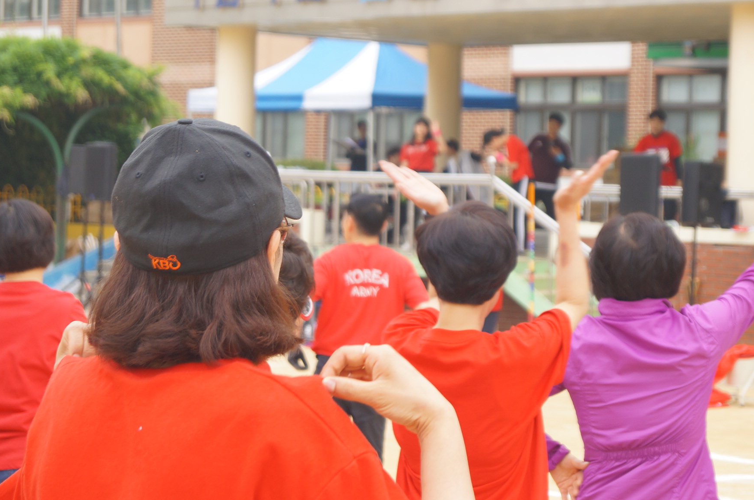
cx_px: 422
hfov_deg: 17.7
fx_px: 2419
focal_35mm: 116
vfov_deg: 11.8
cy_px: 155
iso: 200
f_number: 5.6
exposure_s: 1/100
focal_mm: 55
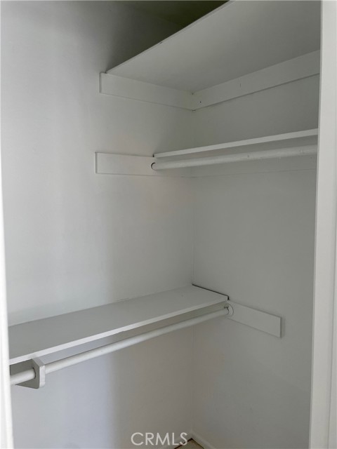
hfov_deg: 53.1
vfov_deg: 67.3
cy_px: 224
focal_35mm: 26
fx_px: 337
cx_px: 168
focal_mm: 4.2
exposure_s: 1/120
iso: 50
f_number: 1.6
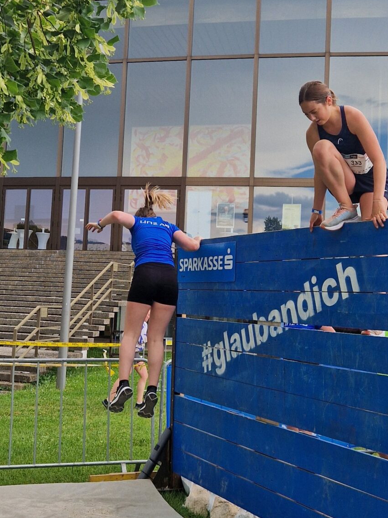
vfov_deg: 36.8
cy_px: 231
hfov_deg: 28.0
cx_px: 175
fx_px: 777
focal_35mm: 52
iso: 50
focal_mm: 5.4
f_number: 1.8
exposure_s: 1/974
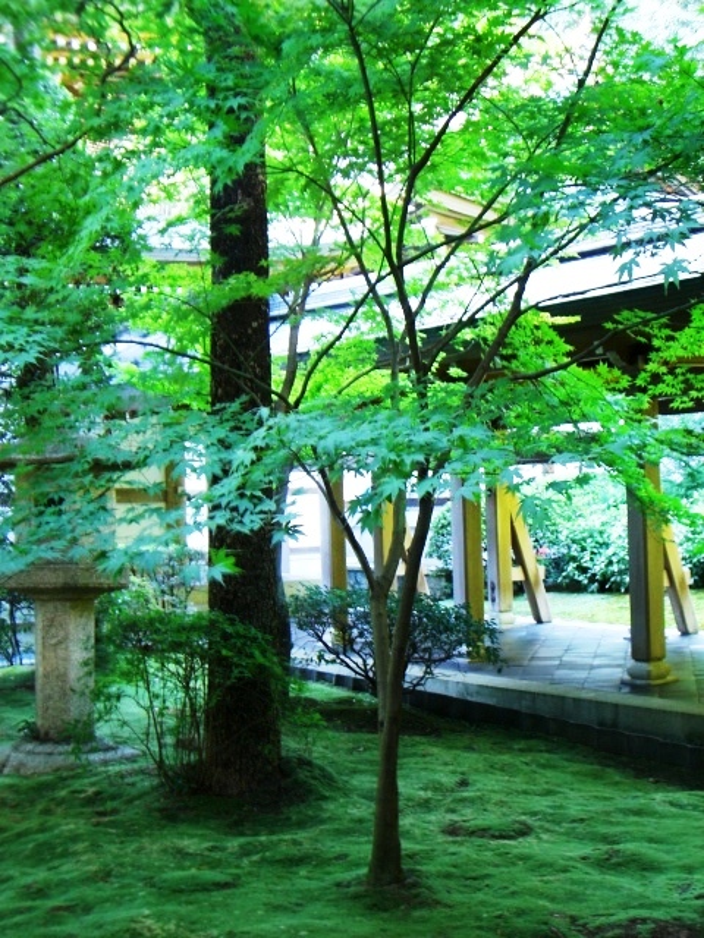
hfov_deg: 26.6
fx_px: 1491
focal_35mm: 55
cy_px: 469
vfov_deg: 34.9
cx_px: 352
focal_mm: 9
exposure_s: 1/8
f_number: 3.3
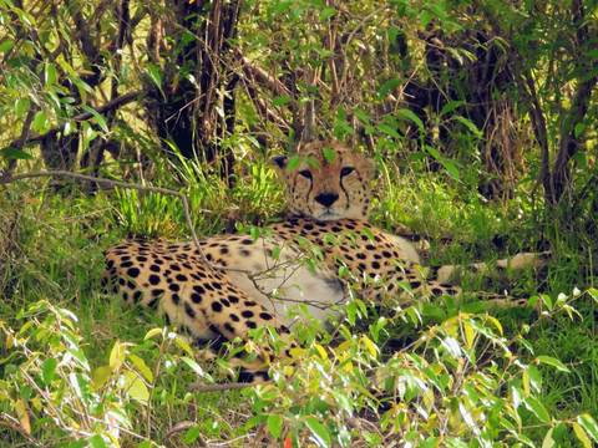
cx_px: 299
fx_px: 6910
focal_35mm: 400
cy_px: 224
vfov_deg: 3.7
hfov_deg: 5.0
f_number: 5
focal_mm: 71.9
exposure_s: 1/1000
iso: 560
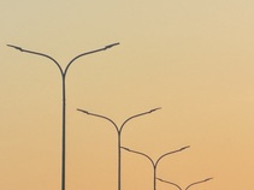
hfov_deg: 4.5
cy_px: 206
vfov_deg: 3.3
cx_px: 247
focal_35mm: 444
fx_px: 3256
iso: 50
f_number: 2.8
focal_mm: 15.66
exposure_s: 1/371
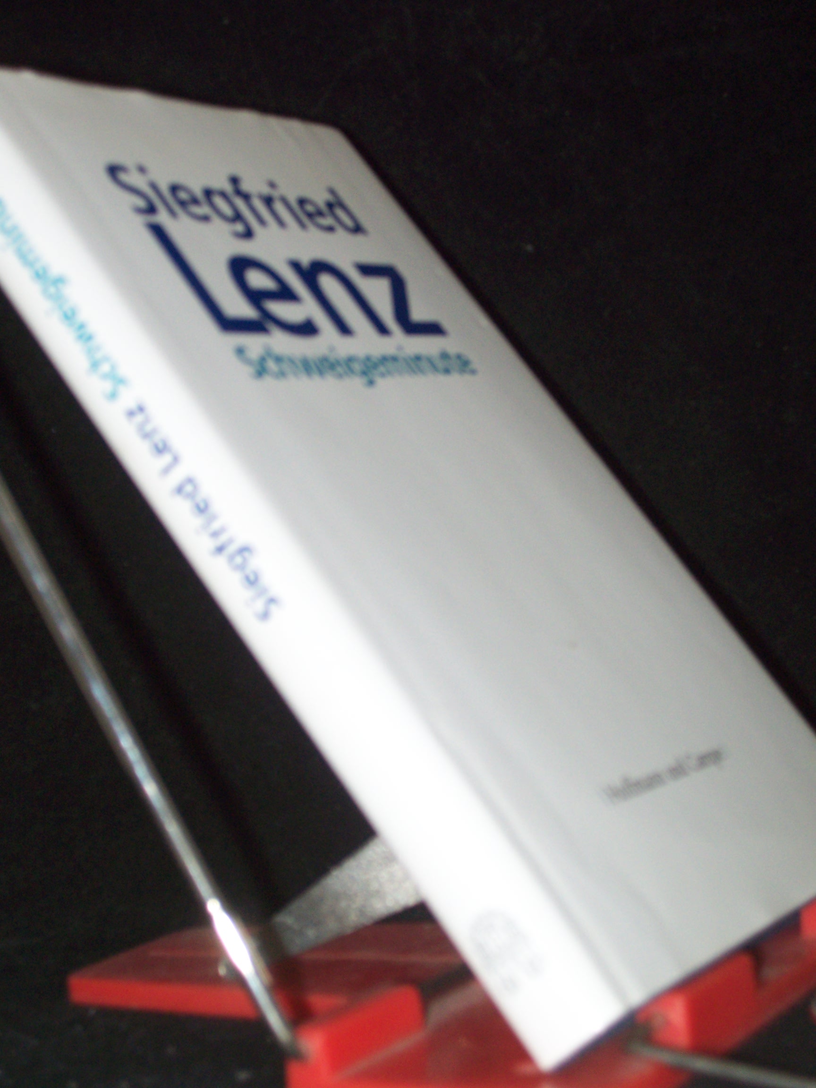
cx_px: 408
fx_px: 2074
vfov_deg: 29.4
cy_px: 544
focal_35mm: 66
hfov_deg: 22.3
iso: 160
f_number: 3.6
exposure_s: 1/80
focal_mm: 11
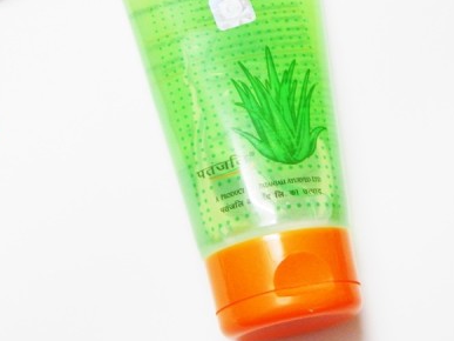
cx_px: 155
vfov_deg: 13.8
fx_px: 1403
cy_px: 112
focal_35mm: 107
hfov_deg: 18.3
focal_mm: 12.3
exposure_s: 1/8
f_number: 4.1
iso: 450
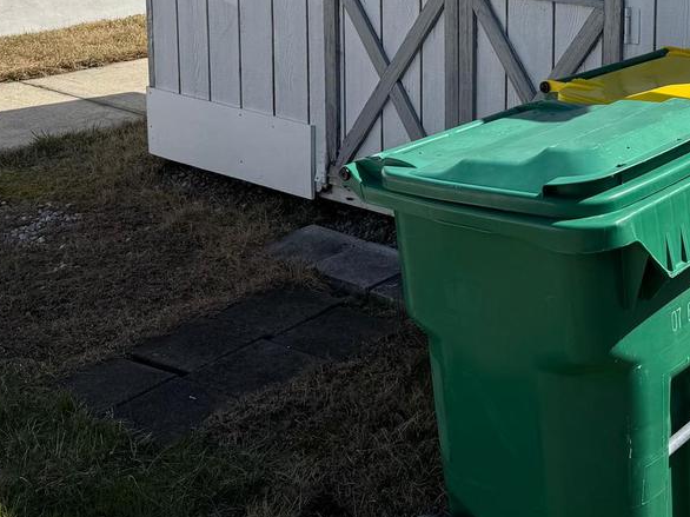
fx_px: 1176
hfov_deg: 31.0
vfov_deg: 23.5
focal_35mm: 59
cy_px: -27
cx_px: 642
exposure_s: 1/6410
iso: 80
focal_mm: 6.76
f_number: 1.78
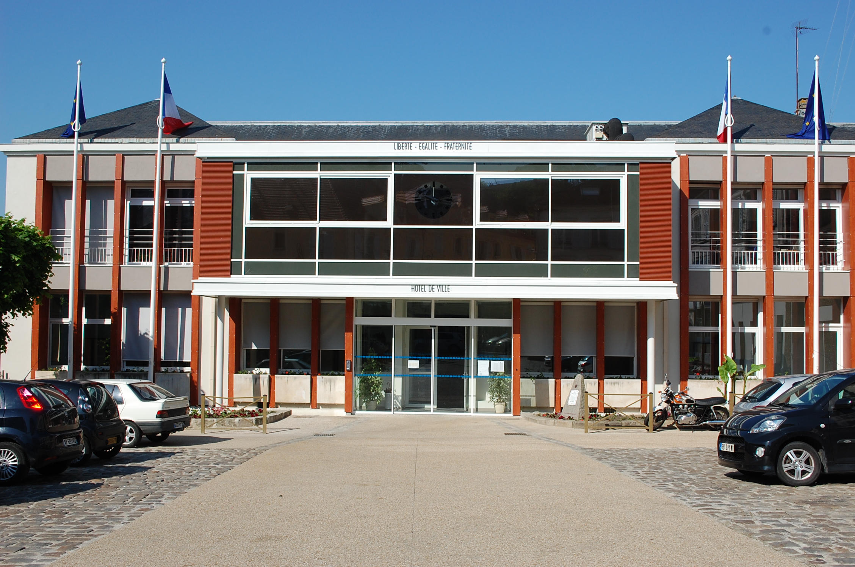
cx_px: 428
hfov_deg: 49.6
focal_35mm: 39
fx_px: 925
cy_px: 284
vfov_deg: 34.1
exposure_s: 1/400
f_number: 10
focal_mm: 26
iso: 200
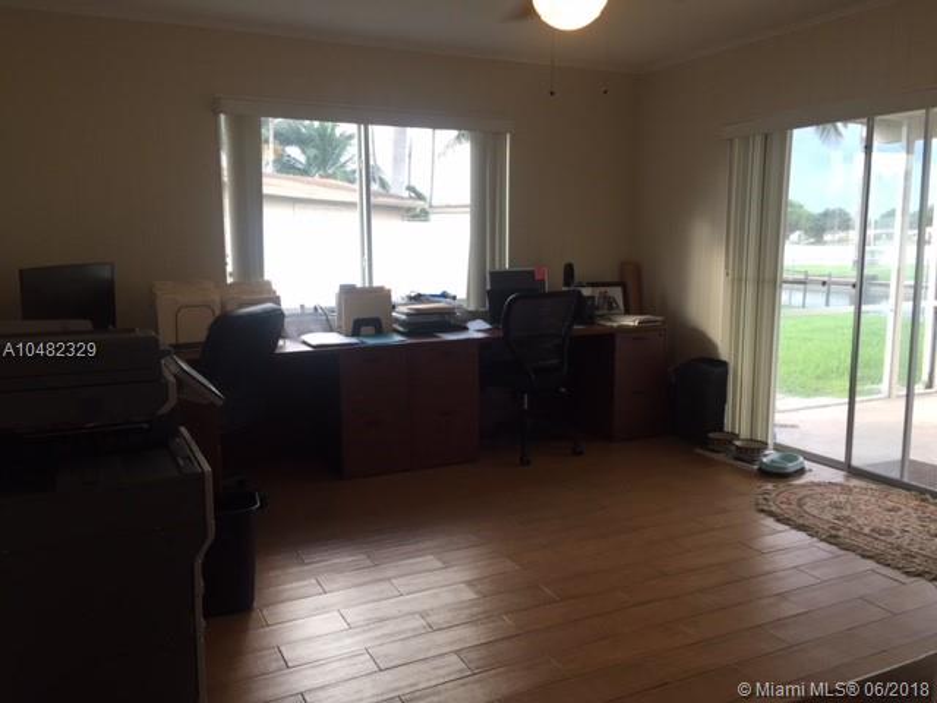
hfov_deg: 61.7
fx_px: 785
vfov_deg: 48.2
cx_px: 468
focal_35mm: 29
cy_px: 352
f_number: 2.2
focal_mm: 4.15
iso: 32
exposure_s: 1/40
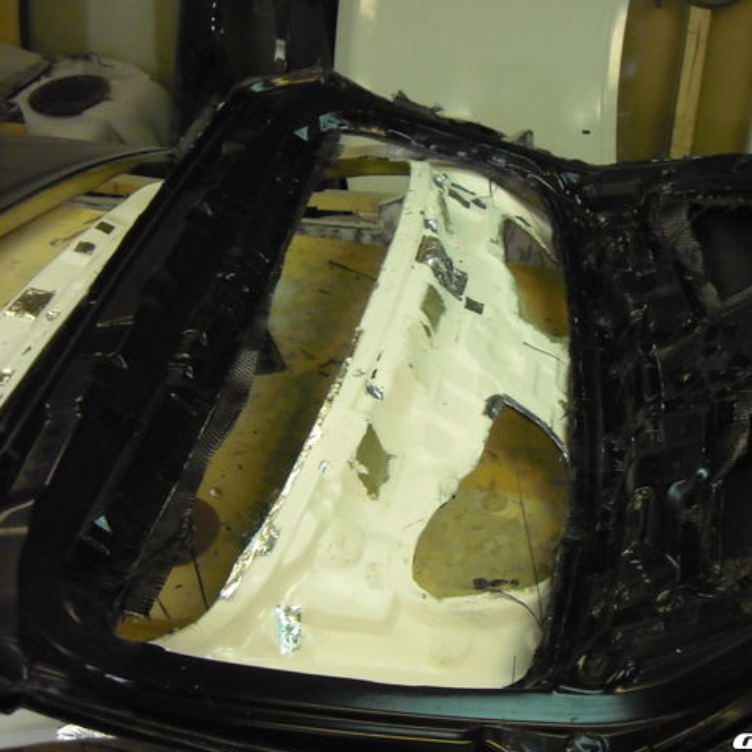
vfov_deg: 38.3
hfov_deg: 37.9
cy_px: 378
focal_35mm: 44
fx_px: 1081
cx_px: 498
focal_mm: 6.2
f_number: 2.7
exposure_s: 1/60
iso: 320
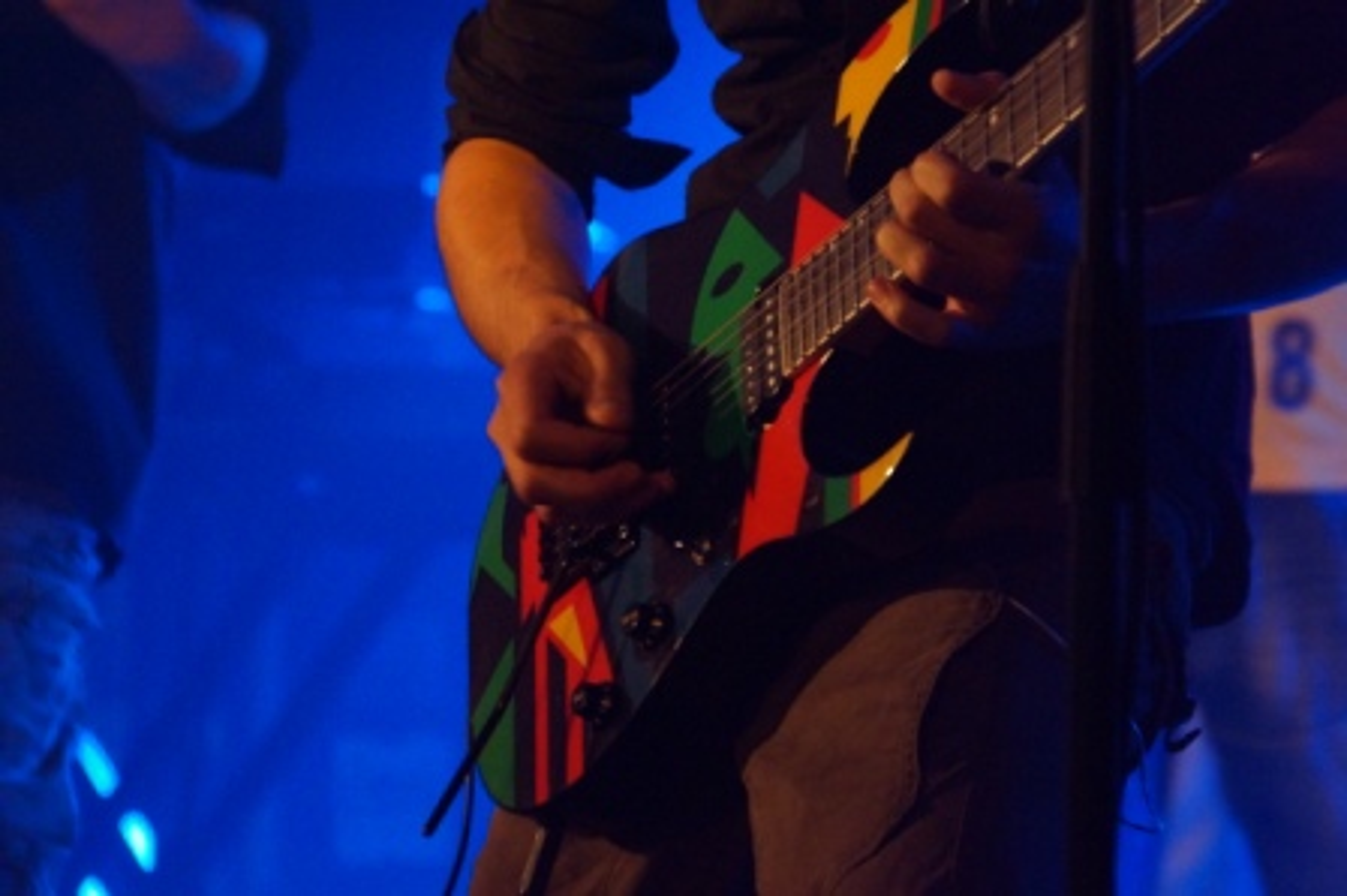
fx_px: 8412
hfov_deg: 9.2
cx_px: 674
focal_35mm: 225
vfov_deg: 6.1
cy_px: 448
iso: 3200
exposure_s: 1/60
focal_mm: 150
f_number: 6.3
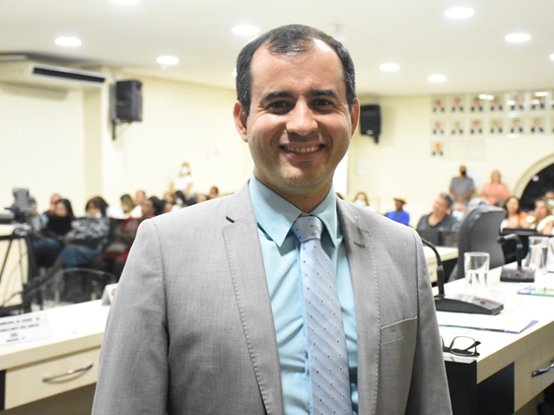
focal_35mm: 58
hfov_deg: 33.5
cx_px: 310
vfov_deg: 25.4
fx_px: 921
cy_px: 206
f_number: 4.2
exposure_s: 1/80
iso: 6400
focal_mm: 35
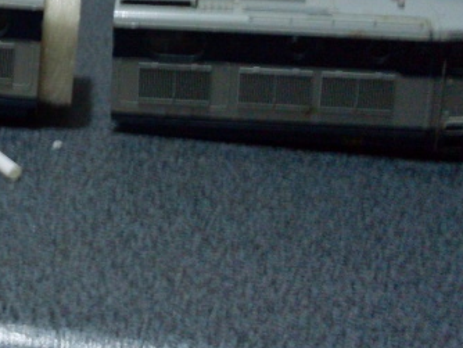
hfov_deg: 20.5
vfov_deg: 15.7
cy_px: -19
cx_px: -10
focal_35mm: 92
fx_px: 1231
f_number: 2.8
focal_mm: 6.3
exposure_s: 1/3
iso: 200
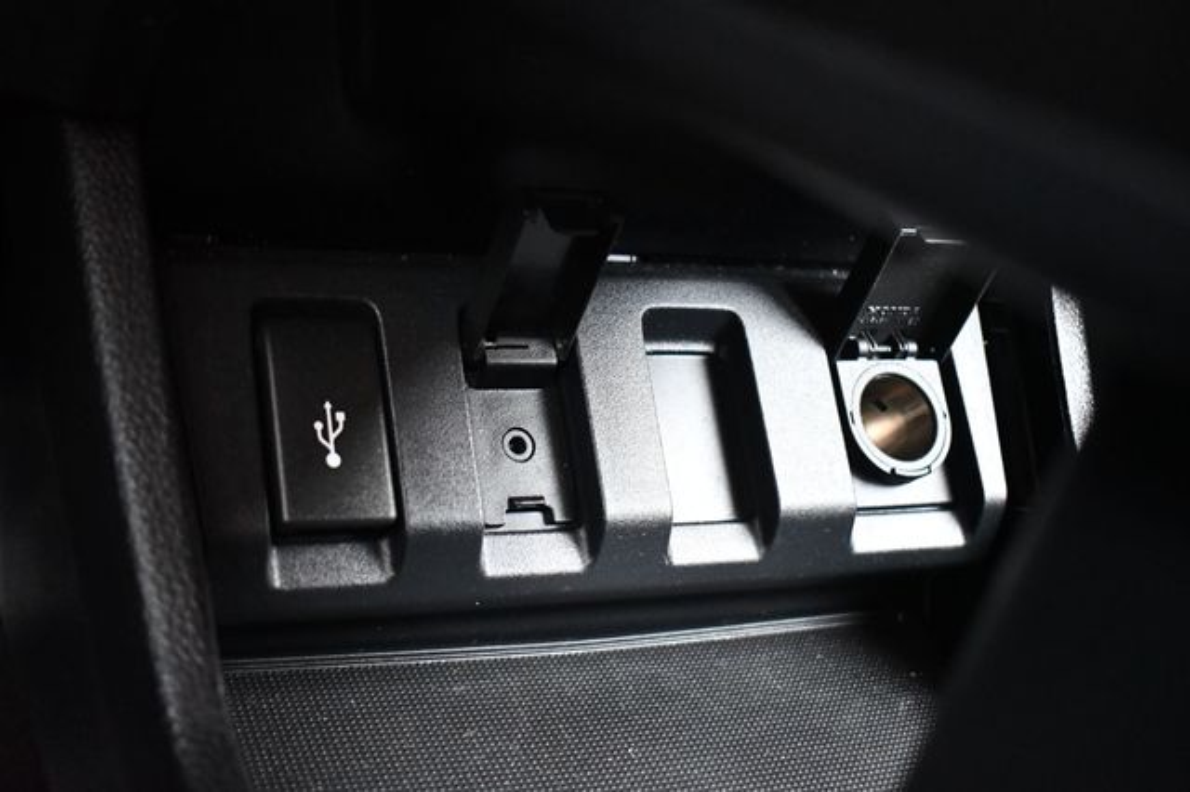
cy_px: 396
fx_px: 1520
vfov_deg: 29.2
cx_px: 595
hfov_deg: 42.8
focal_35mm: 46
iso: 5000
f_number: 4.2
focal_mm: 31
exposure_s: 1/60
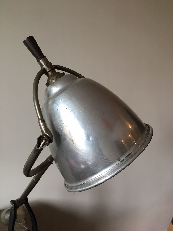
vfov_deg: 61.7
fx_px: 193
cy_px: 116
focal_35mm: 29
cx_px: 86
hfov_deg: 48.2
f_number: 2.2
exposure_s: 1/33
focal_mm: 4.15
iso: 64
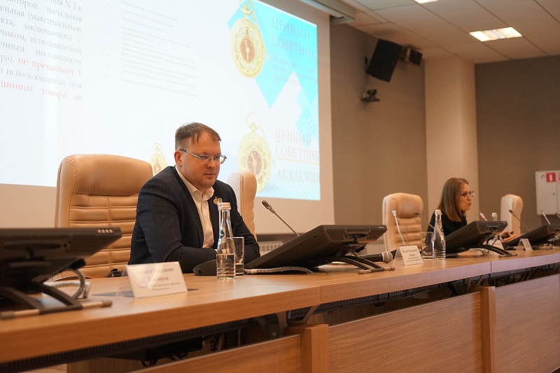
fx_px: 824
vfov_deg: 25.5
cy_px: 186
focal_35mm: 53
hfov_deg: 37.5
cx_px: 280
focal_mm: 53
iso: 2000
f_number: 4
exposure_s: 1/160
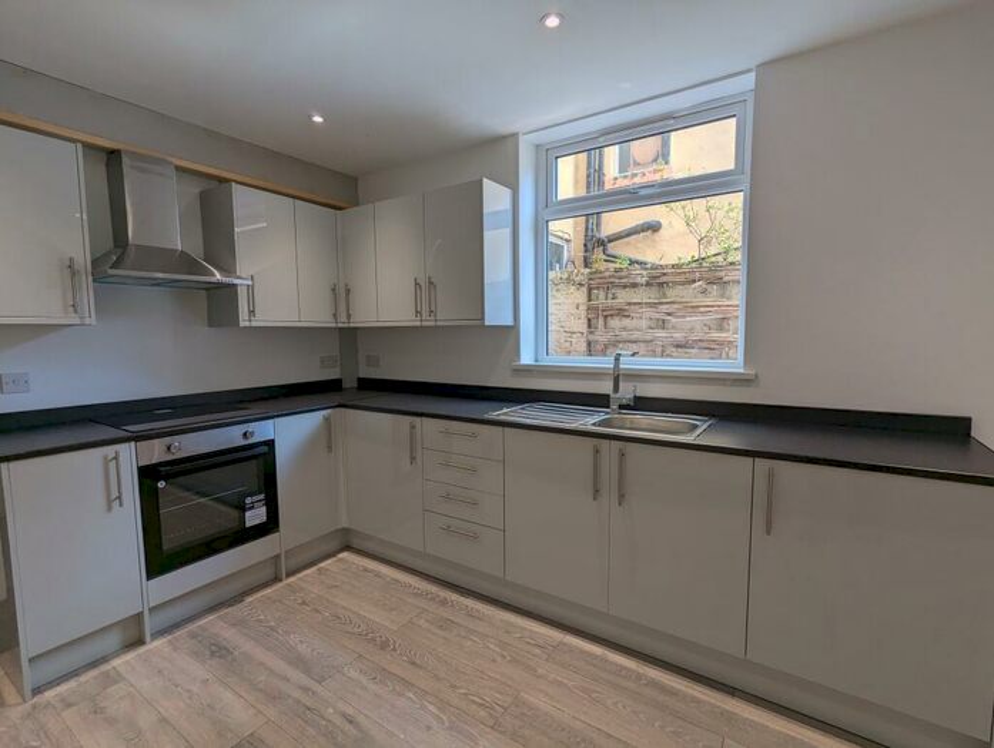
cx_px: 497
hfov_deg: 94.4
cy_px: 374
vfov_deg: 78.3
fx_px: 460
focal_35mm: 16
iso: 61
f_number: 2.2
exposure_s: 1/100
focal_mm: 2.35
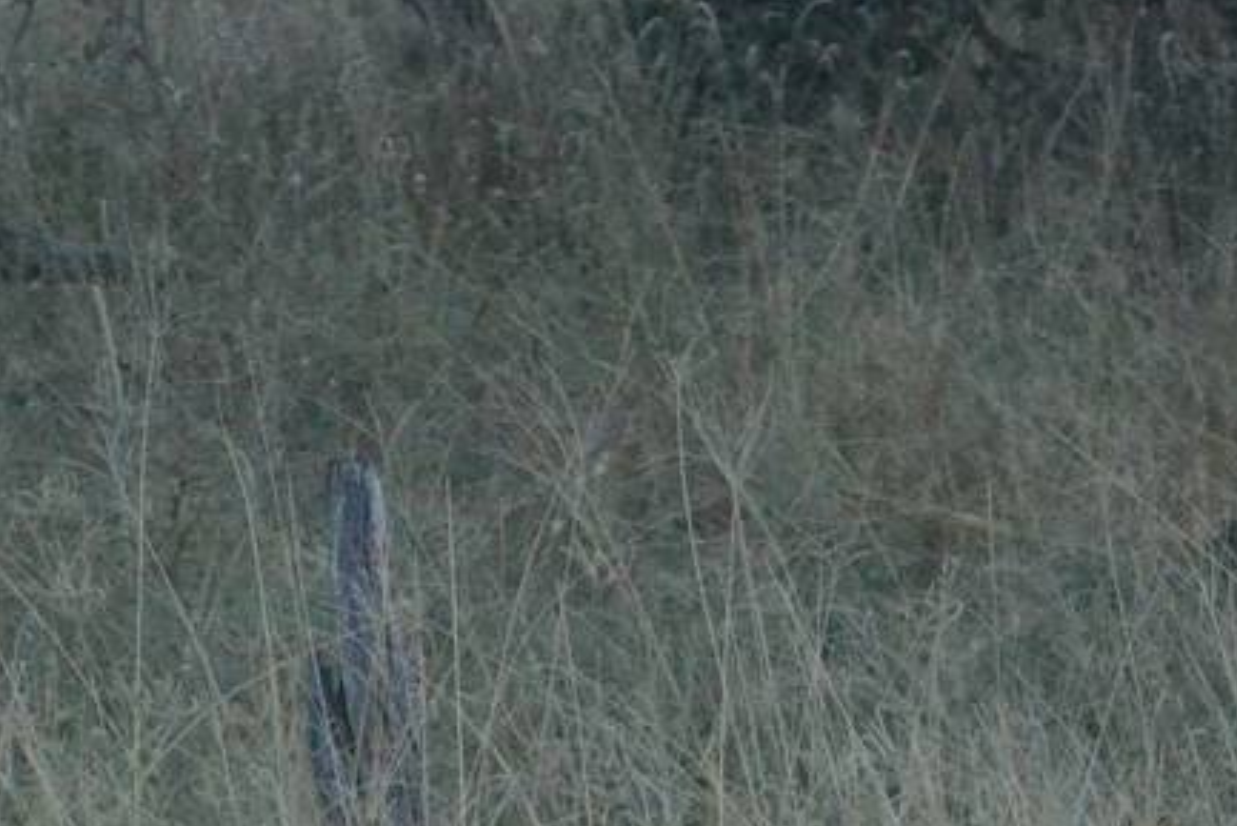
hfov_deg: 4.0
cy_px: -389
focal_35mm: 509
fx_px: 17495
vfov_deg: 2.7
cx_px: -968
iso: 2500
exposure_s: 1/320
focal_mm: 92
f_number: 5.6
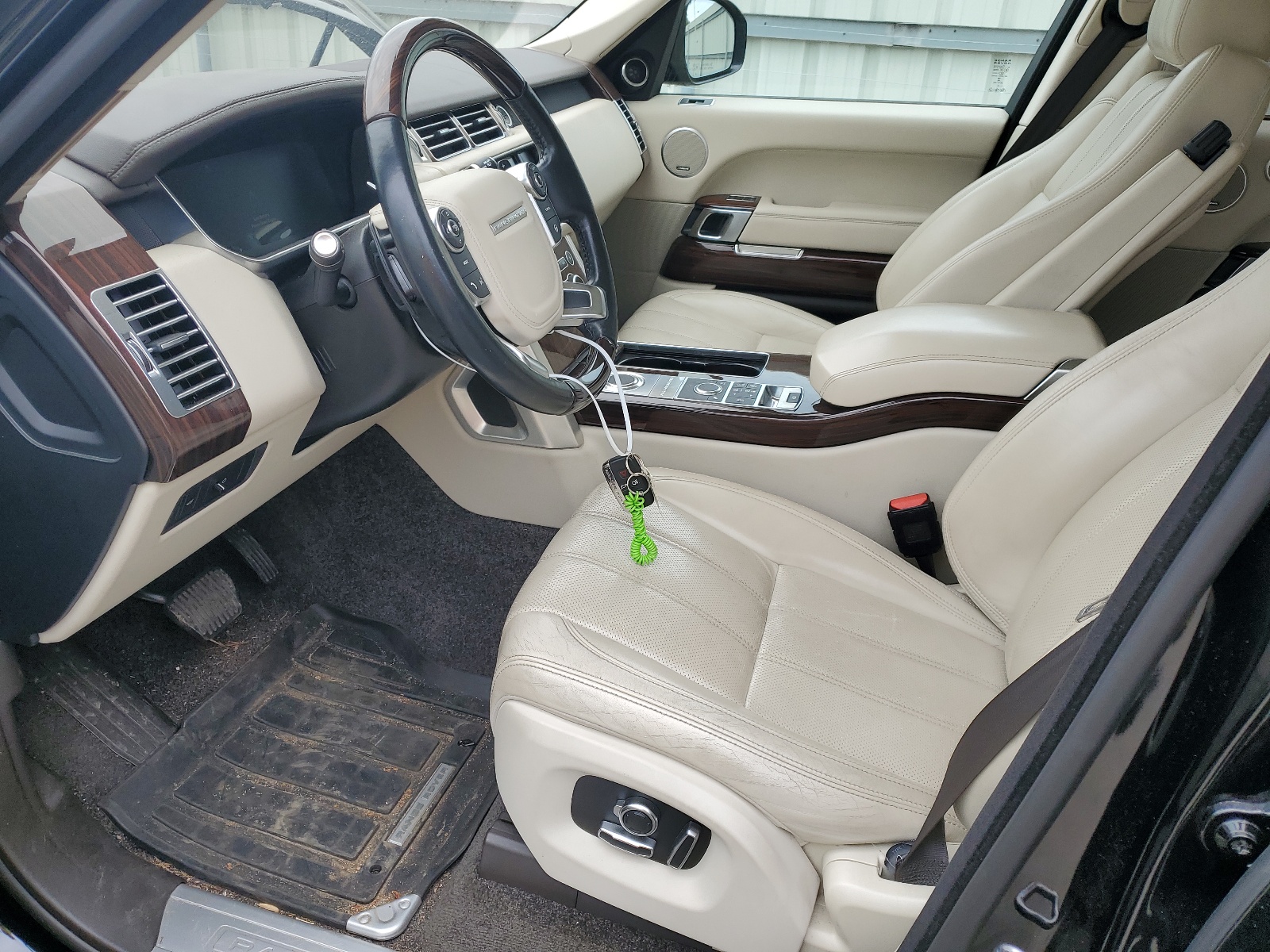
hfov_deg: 67.3
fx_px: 954
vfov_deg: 53.1
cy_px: 476
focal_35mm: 26
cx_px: 635
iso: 50
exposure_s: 1/769
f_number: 1.5
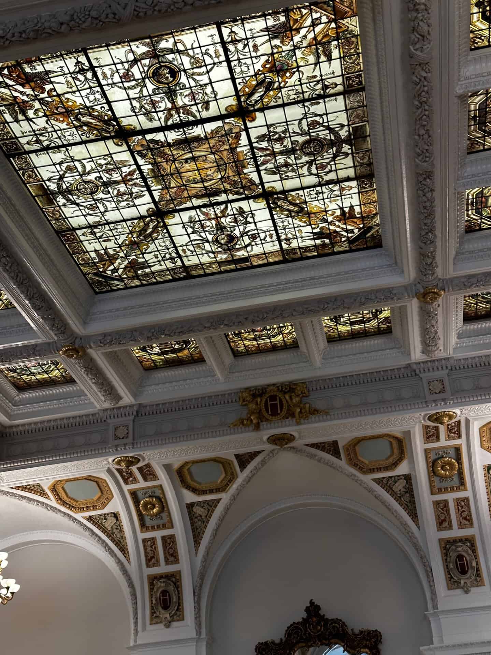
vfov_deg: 39.7
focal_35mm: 48
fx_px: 908
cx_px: 246
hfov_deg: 30.3
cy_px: 328
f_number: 1.78
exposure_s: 1/60
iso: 125
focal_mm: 6.86
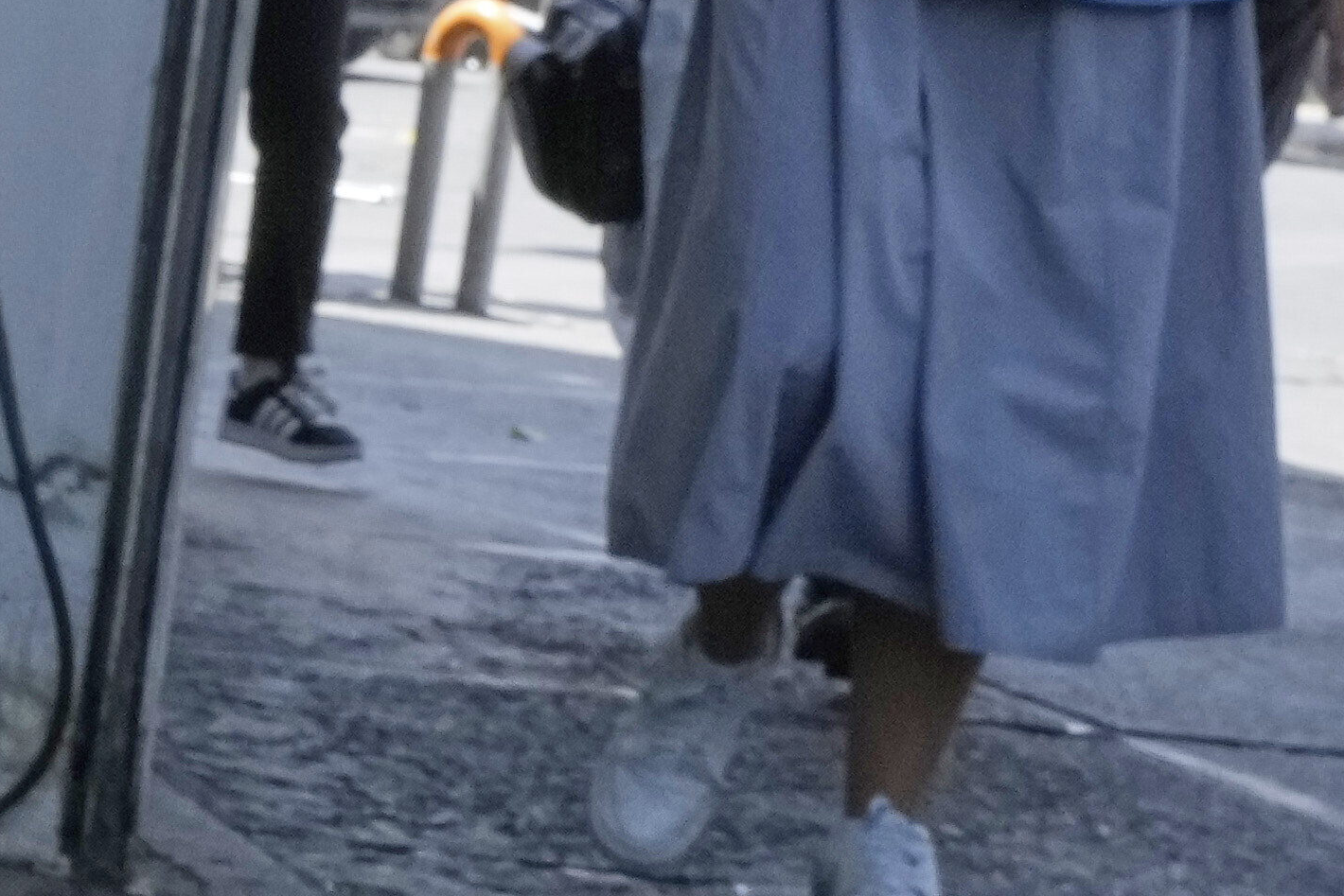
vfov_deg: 9.3
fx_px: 5451
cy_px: 1055
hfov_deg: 12.9
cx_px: -971
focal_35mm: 146
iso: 800
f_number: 14
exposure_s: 1/125
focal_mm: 24
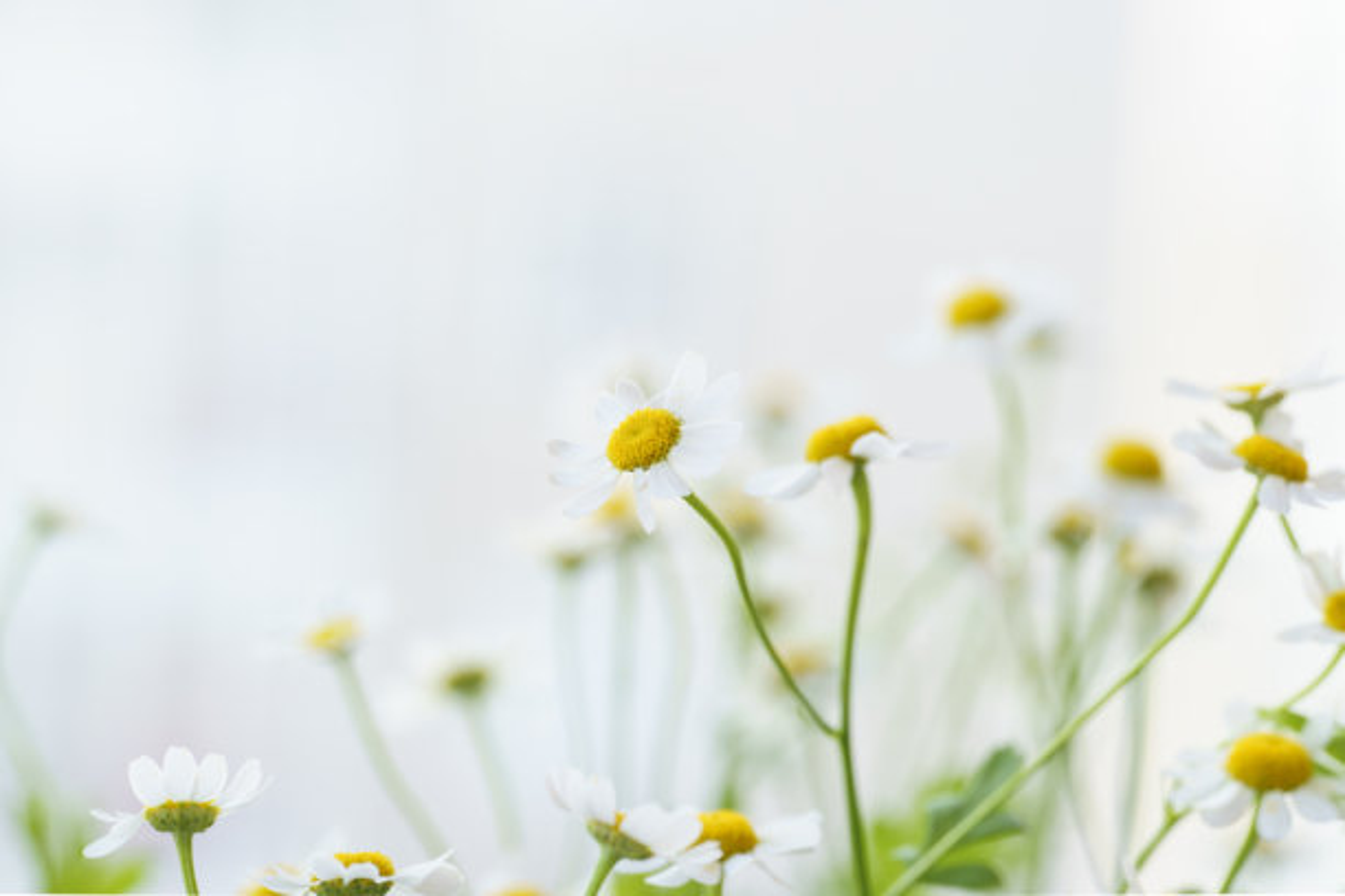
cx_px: 672
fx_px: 3923
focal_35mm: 105
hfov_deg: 19.5
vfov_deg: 13.0
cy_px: 448
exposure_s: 1/250
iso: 320
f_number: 5.6
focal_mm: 105
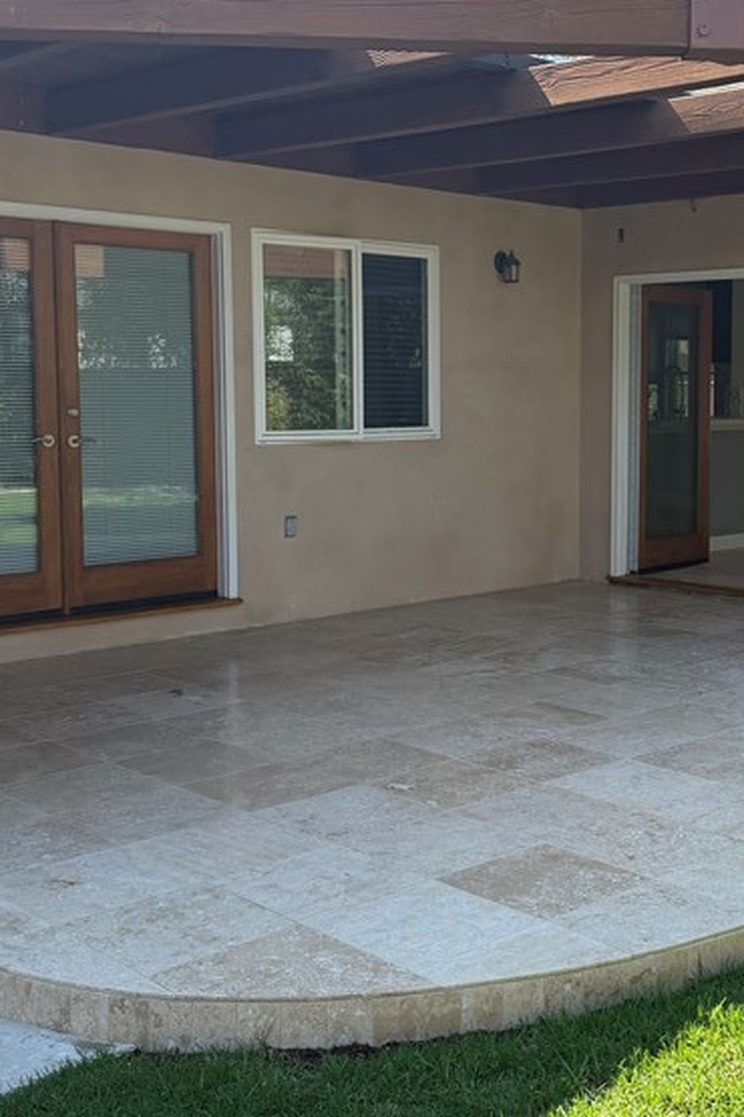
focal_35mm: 46
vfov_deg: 42.7
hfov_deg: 28.8
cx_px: 559
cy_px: 490
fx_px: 1428
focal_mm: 6.76
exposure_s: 1/2232
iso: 100
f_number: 1.78
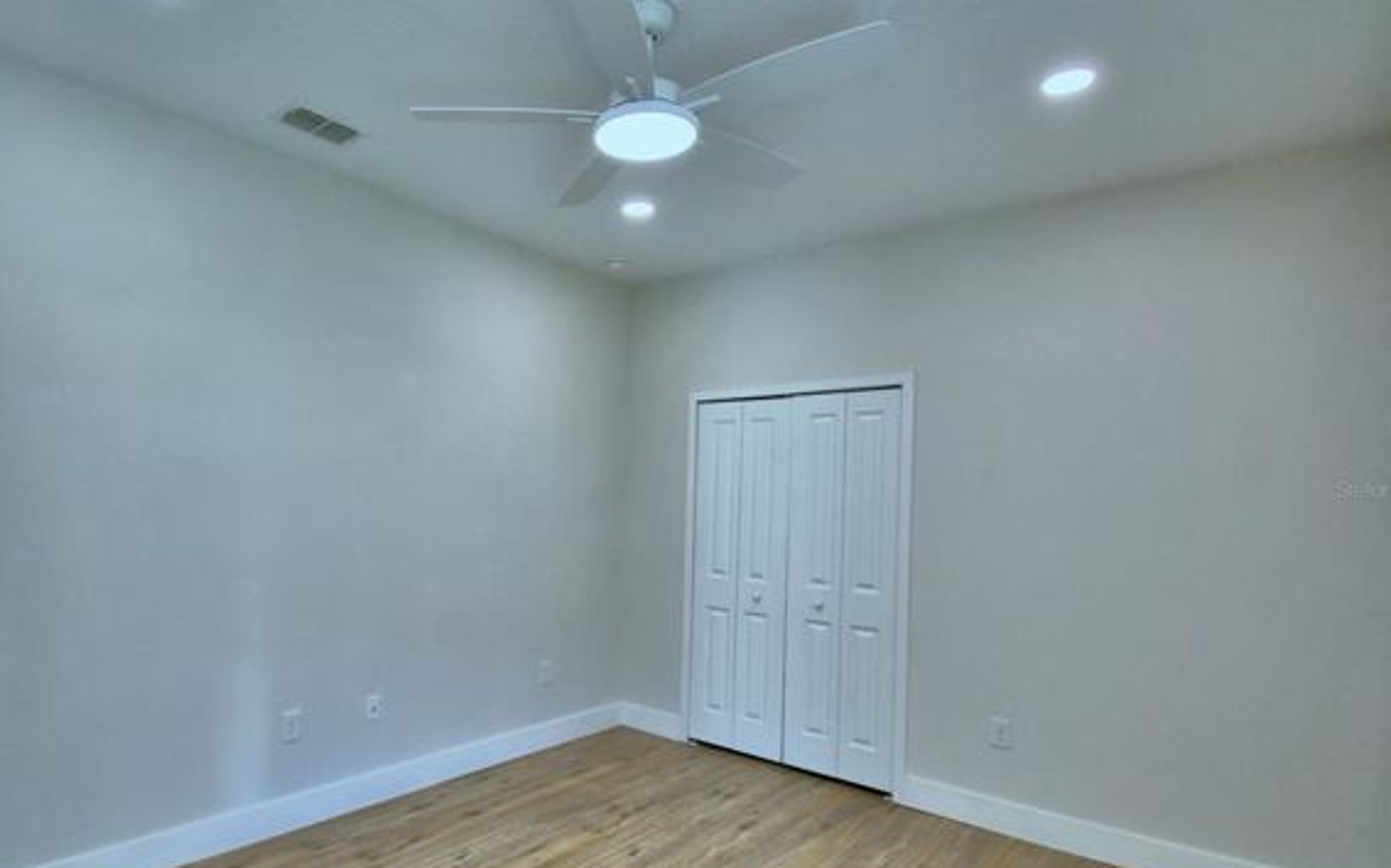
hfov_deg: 87.1
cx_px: 568
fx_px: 720
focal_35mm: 19
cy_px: 489
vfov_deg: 62.0
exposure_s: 1/125
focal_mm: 10
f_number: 4.5
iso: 320
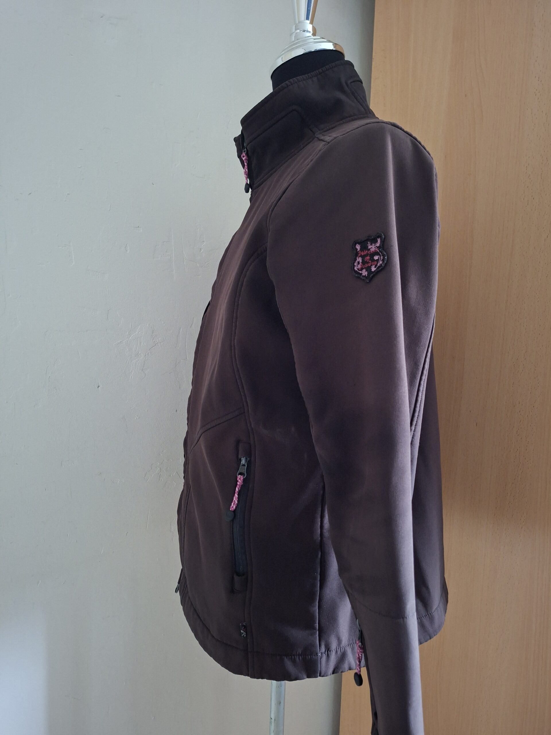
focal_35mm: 23
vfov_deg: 73.9
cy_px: 368
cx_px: 276
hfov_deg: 58.9
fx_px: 488
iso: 1000
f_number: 1.8
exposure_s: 1/20
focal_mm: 5.54
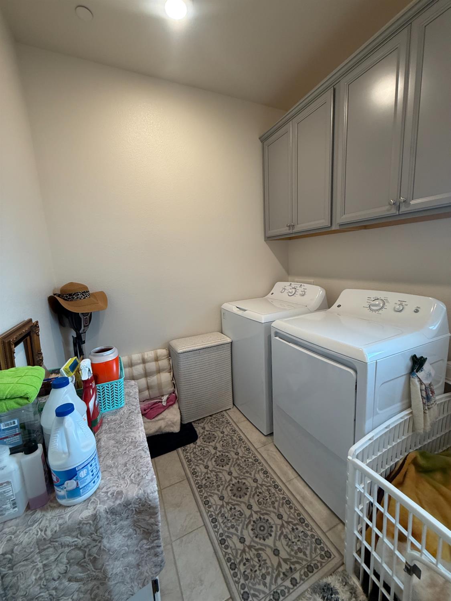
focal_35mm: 14
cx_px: 226
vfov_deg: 102.1
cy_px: 300
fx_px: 243
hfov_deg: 85.7
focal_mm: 2.22
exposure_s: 1/120
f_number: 2.2
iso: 200
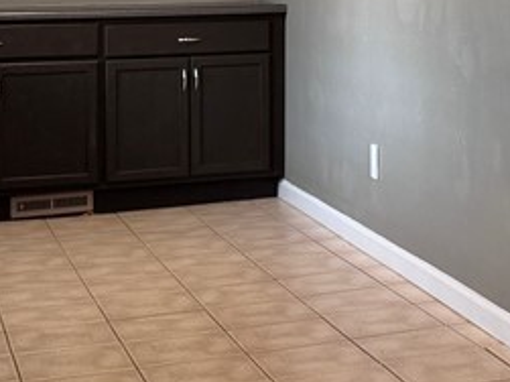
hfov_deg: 19.4
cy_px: -83
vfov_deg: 14.6
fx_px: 1443
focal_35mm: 98
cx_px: 516
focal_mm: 6.76
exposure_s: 1/60
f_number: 1.78
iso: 200
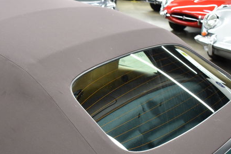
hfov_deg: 34.1
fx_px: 365
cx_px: 47
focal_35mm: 57
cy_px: 87
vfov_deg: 23.7
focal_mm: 22
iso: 1000
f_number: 3.8
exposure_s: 1/40
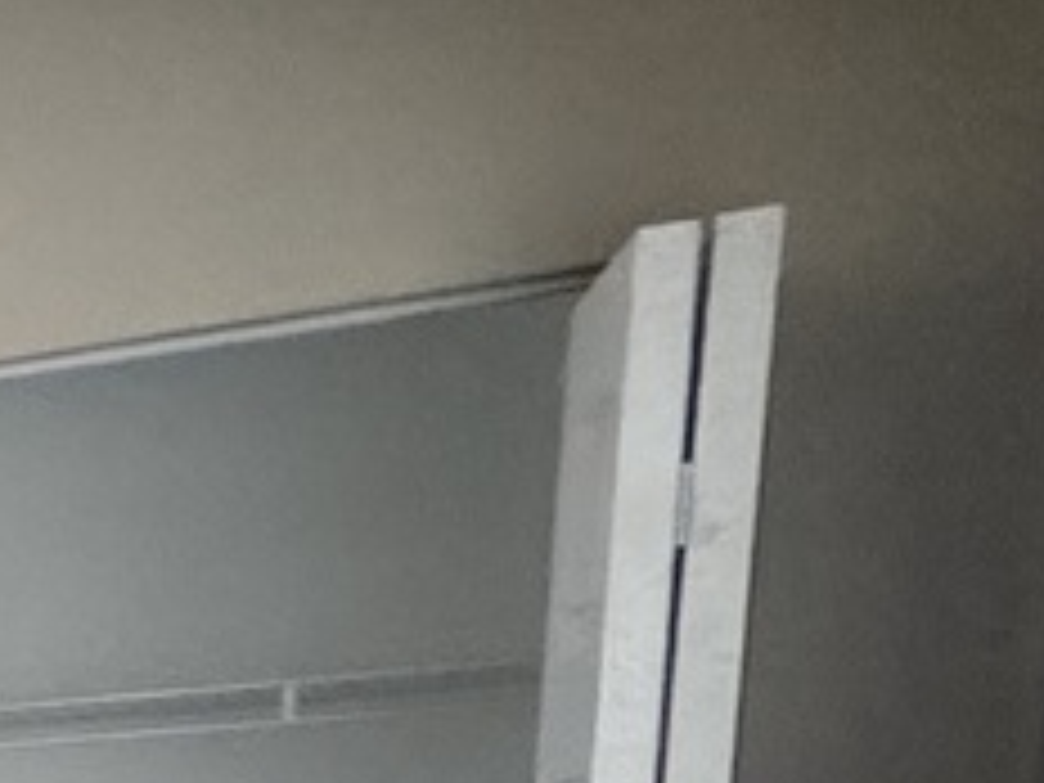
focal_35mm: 87
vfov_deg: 15.1
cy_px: 1332
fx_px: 2624
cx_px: -2182
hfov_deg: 11.1
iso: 250
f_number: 2.2
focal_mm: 2.22
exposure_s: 1/99
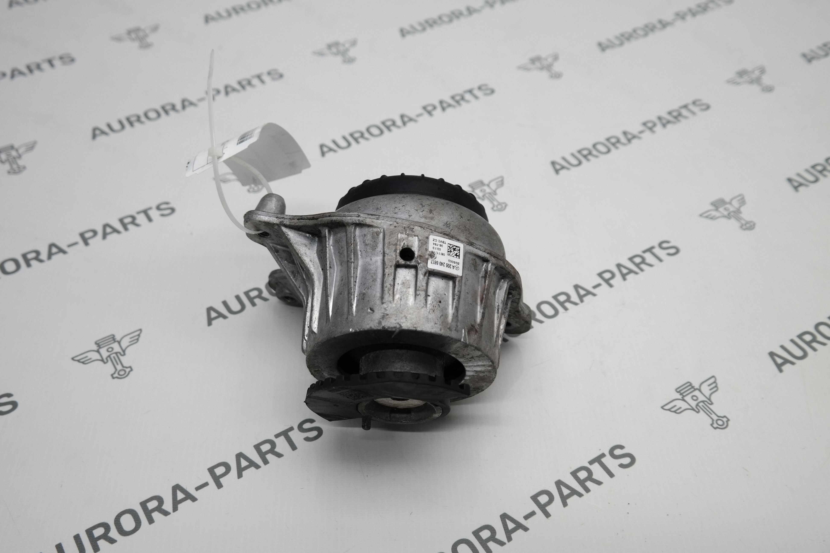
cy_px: 276
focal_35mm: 36
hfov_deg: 53.1
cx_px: 415
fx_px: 830
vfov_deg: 36.9
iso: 200
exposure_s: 1/100
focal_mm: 24
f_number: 4
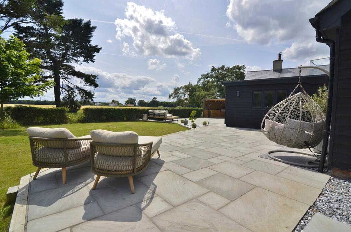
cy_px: 116
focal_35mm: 16
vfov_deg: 71.8
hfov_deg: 95.1
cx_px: 176
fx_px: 161
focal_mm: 11
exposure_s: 1/250
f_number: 8
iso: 100
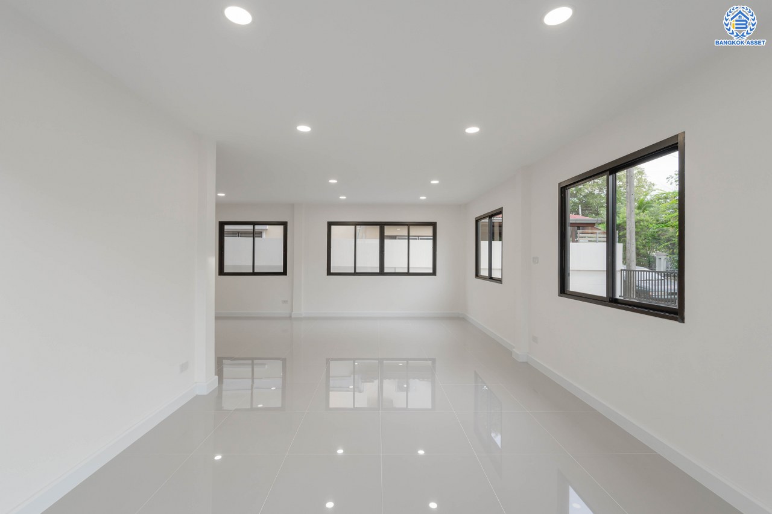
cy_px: 257
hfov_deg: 98.6
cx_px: 386
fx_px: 332
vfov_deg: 75.4
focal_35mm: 16
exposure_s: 1/100
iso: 100
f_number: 5.6
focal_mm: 15.5
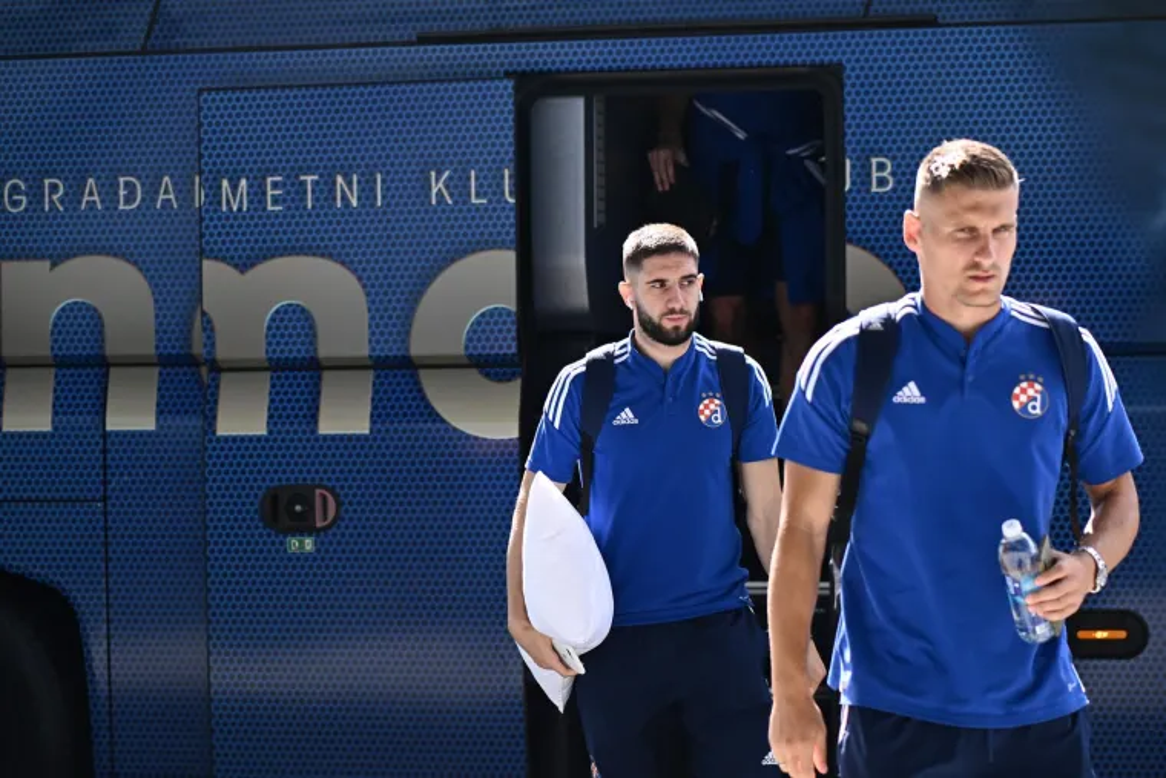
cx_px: 583
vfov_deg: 13.0
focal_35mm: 105
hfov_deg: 19.5
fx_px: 3401
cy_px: 389
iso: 800
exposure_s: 1/1600
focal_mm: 105
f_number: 4.5
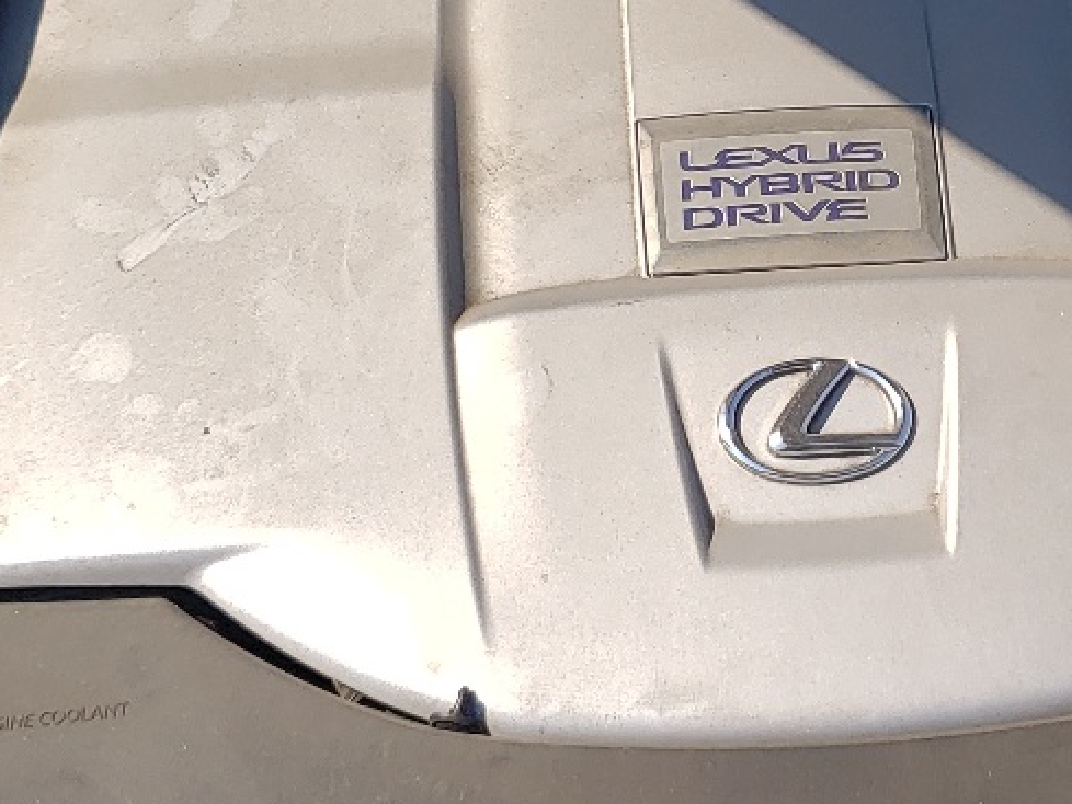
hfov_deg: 22.9
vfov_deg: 17.2
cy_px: 151
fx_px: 2633
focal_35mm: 85
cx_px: 756
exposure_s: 1/2500
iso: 50
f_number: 1.5
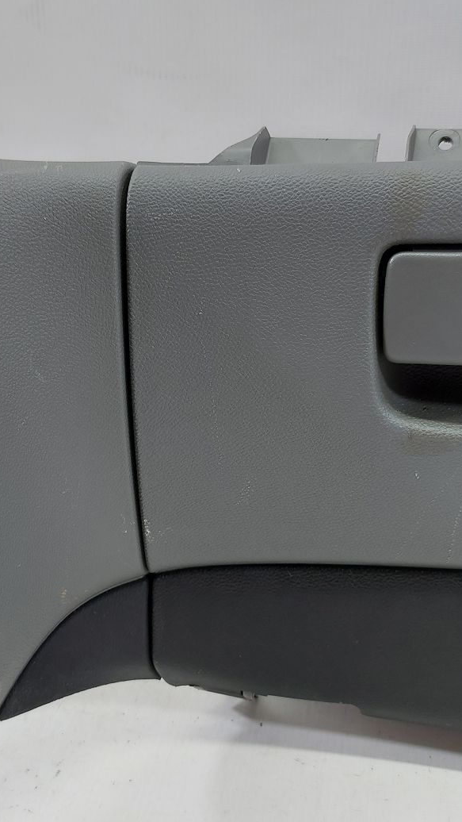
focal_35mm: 35
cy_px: 410
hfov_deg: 33.6
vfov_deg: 56.6
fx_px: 762
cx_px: 184
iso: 64
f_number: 1.8
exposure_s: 1/50
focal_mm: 5.23
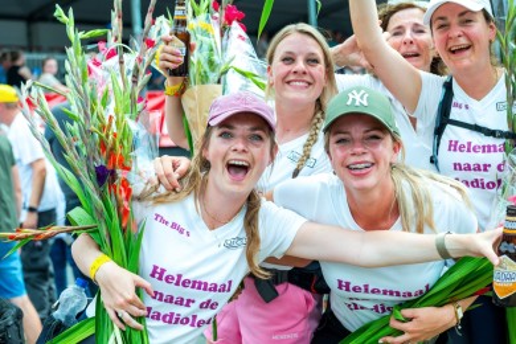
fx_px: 889
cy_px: 172
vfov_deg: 21.9
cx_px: 258
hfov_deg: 32.4
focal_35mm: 62
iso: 100
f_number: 5
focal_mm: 62
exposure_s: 1/640
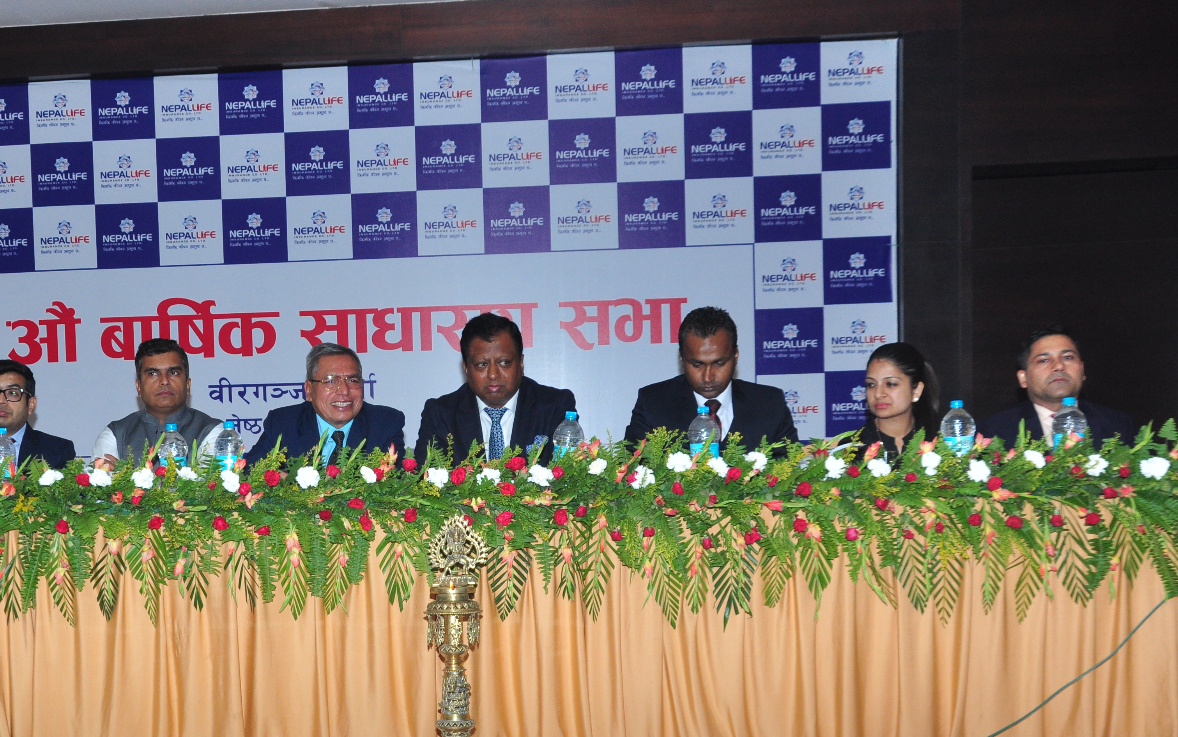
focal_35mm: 52
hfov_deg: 38.2
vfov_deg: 24.7
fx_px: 1669
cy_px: 527
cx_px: 355
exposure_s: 1/125
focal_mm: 24
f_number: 7.1
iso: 500
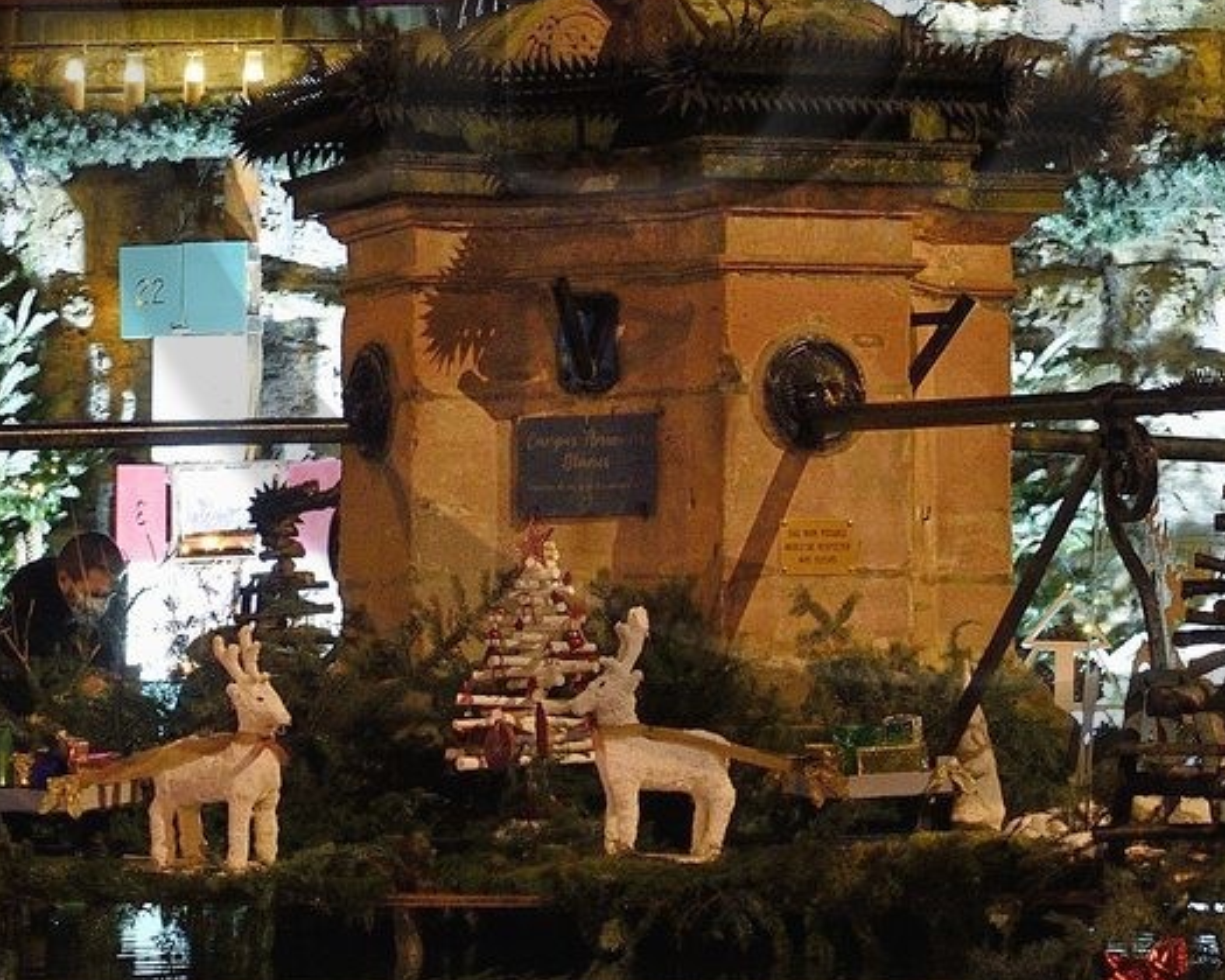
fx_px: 5185
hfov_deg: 13.4
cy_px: -172
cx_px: 964
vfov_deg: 10.6
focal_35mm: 143
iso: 3200
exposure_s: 1/13
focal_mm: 50
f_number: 5.6
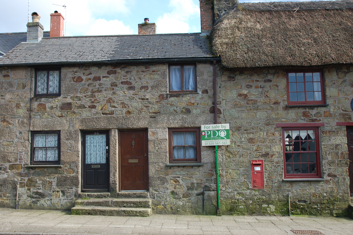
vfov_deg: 36.8
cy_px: 118
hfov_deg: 53.2
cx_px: 176
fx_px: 353
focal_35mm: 36
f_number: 7.1
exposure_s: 1/200
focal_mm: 24
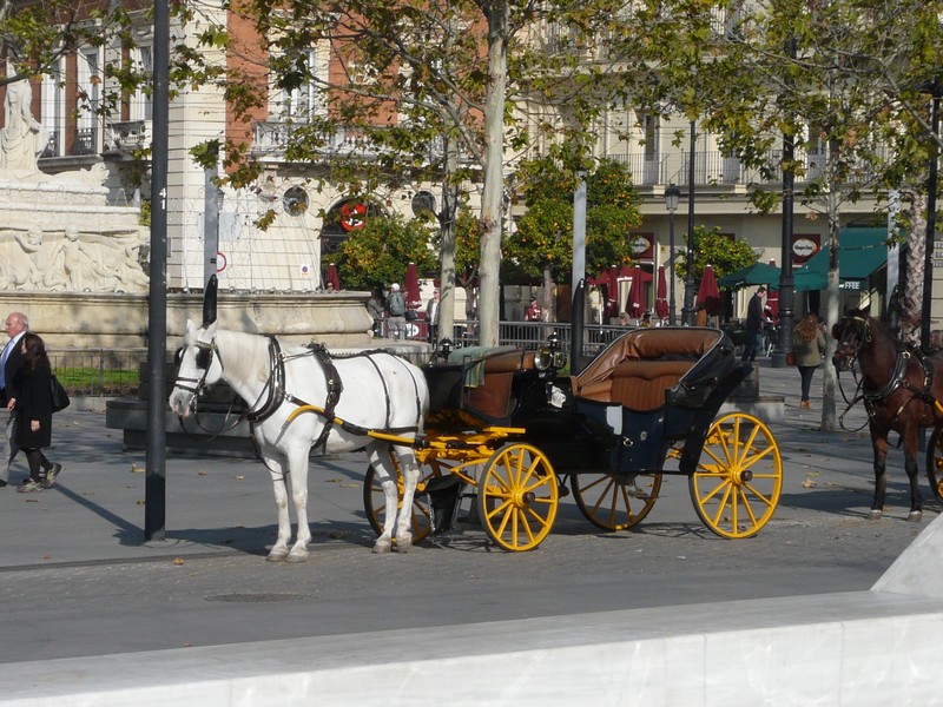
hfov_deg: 17.9
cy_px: 354
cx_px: 472
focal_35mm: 110
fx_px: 2997
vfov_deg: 13.5
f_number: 7.1
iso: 100
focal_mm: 11.4
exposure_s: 1/400
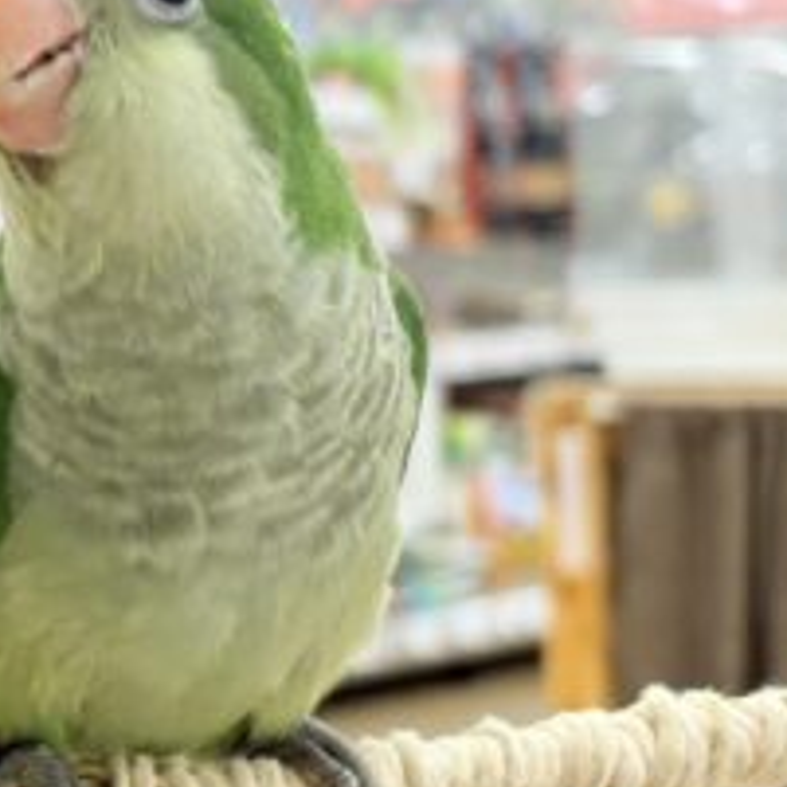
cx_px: -161
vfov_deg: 12.0
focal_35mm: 146
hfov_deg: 11.7
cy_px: 337
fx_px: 3755
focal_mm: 5.96
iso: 160
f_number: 1.6
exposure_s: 1/100
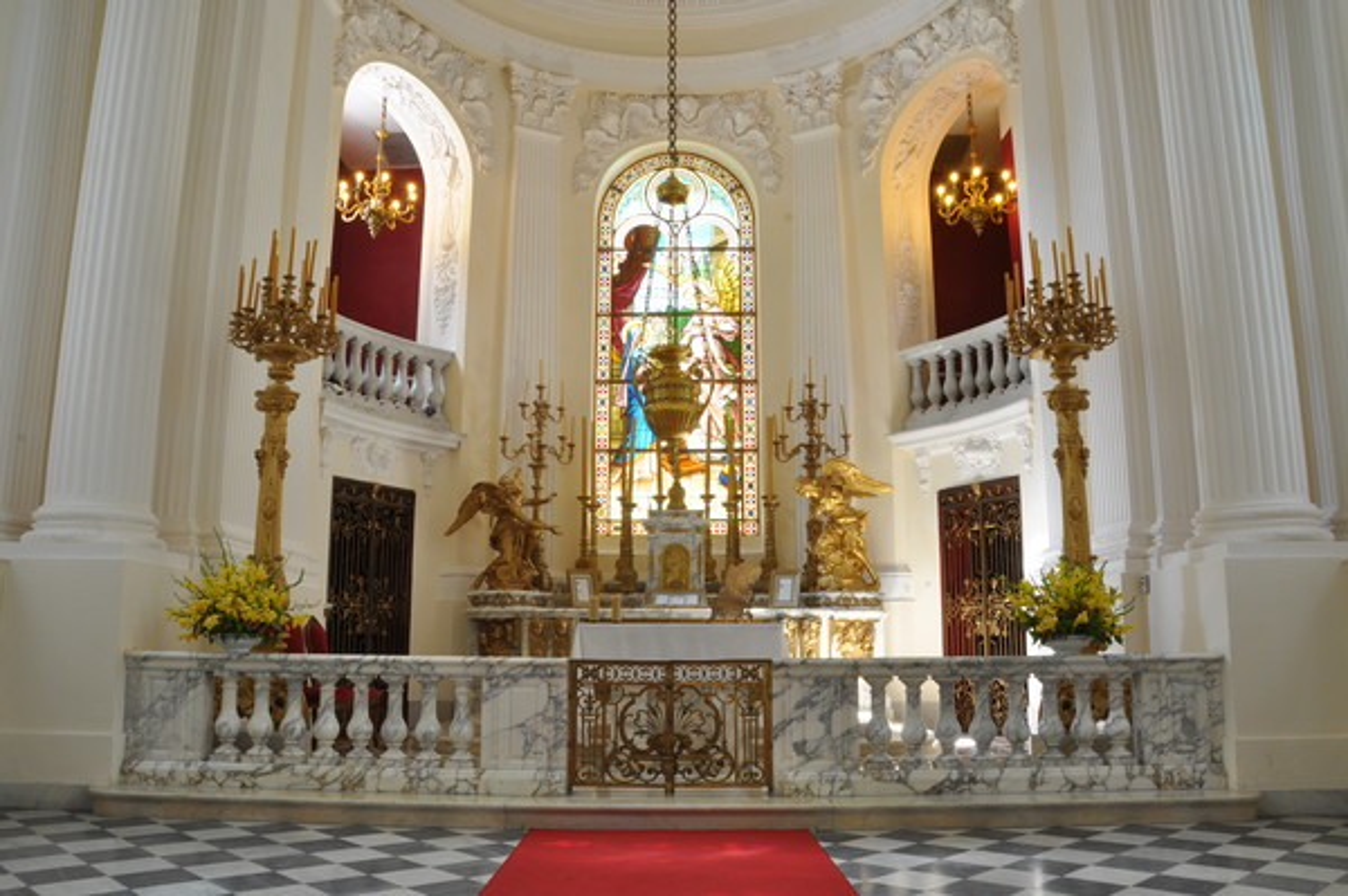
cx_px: 674
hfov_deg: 67.4
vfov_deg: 47.9
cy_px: 448
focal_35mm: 27
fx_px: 1010
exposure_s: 1.3
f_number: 18
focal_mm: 18
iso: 200
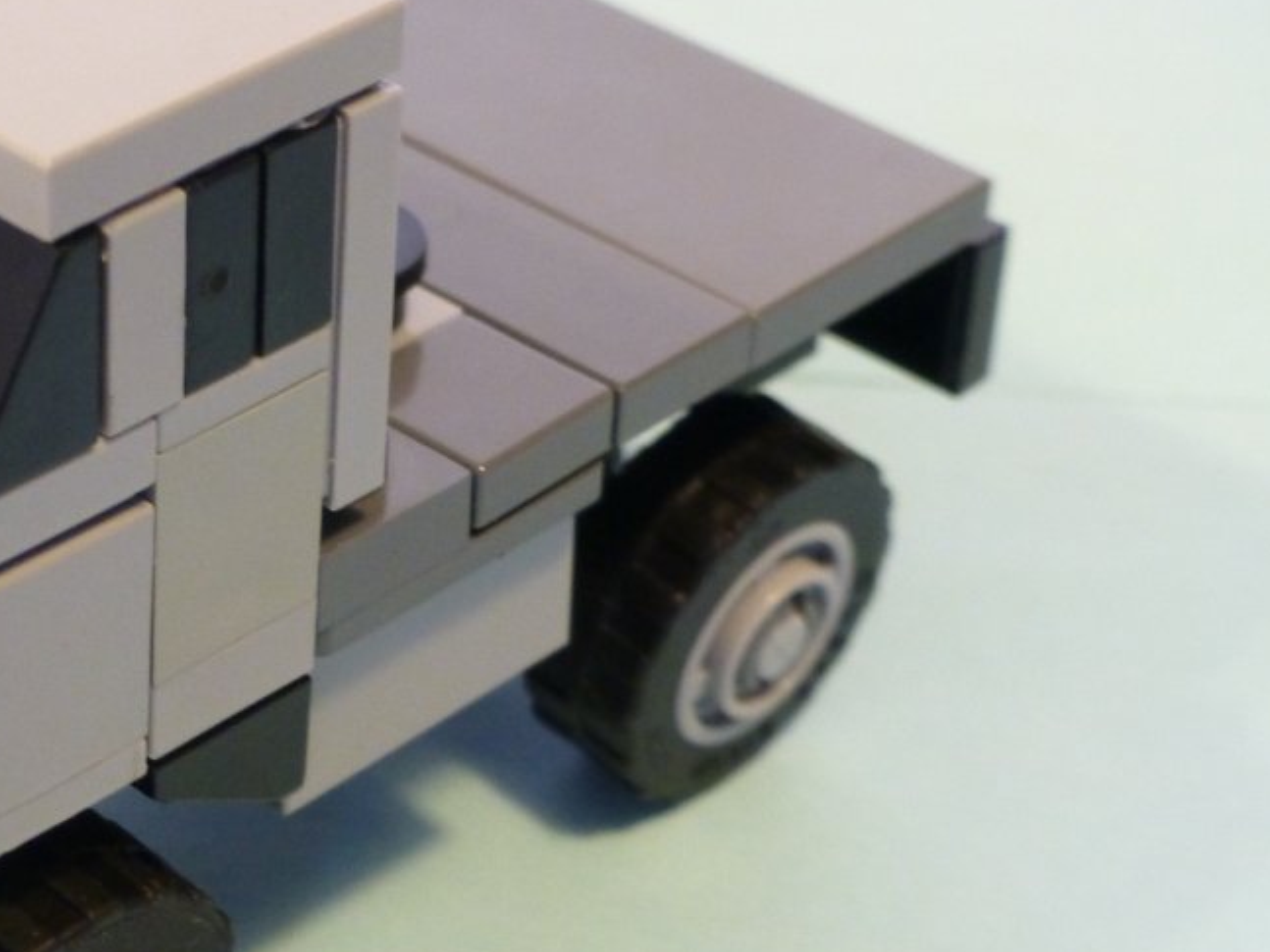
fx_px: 3411
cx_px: 133
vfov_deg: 15.9
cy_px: 414
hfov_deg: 20.7
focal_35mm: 93
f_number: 4.2
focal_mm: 8.5
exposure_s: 1/10
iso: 400
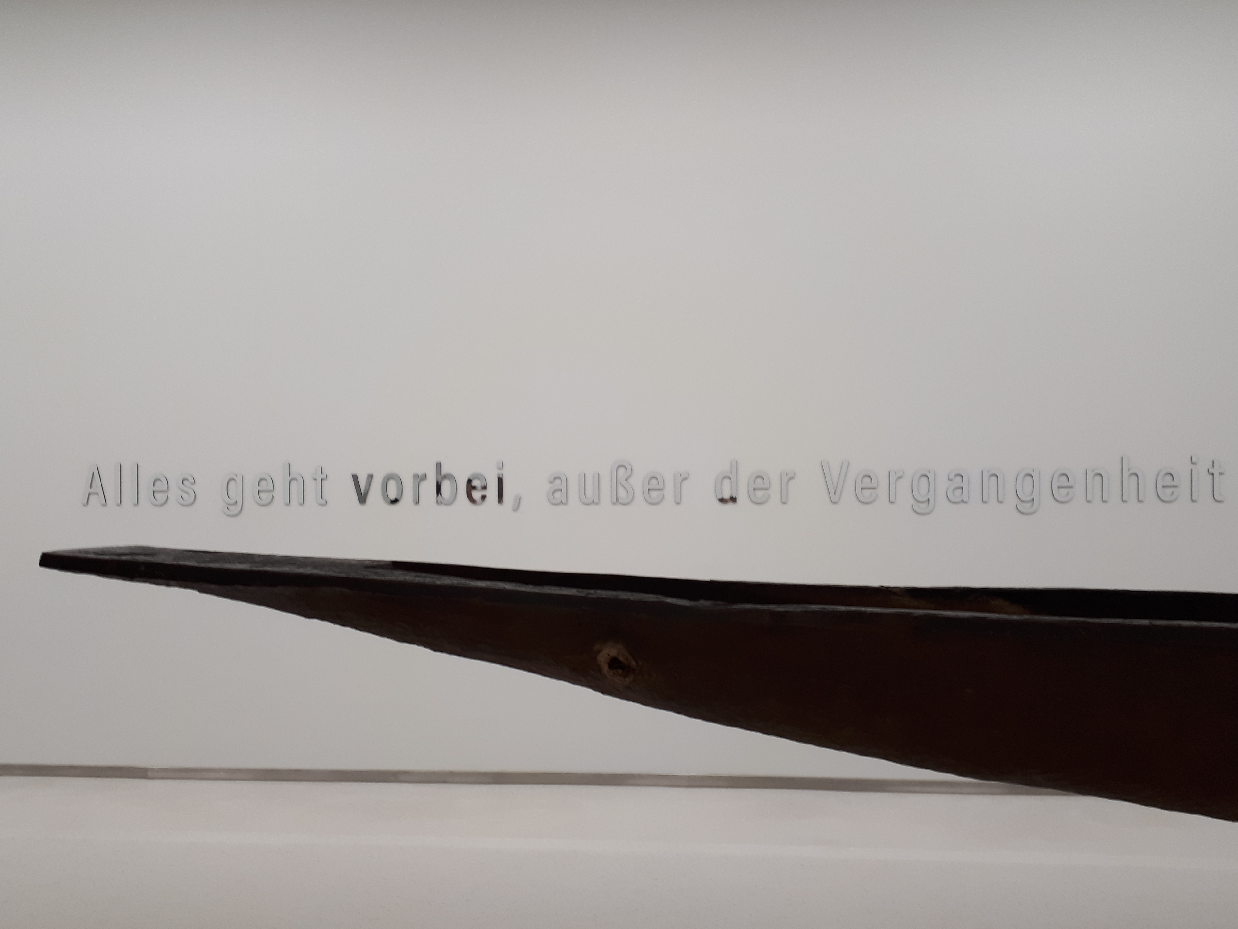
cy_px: 498
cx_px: 620
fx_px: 1109
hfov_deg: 58.3
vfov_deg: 45.4
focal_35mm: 31
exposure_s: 1/33
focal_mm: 3.6
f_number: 1.9
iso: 64
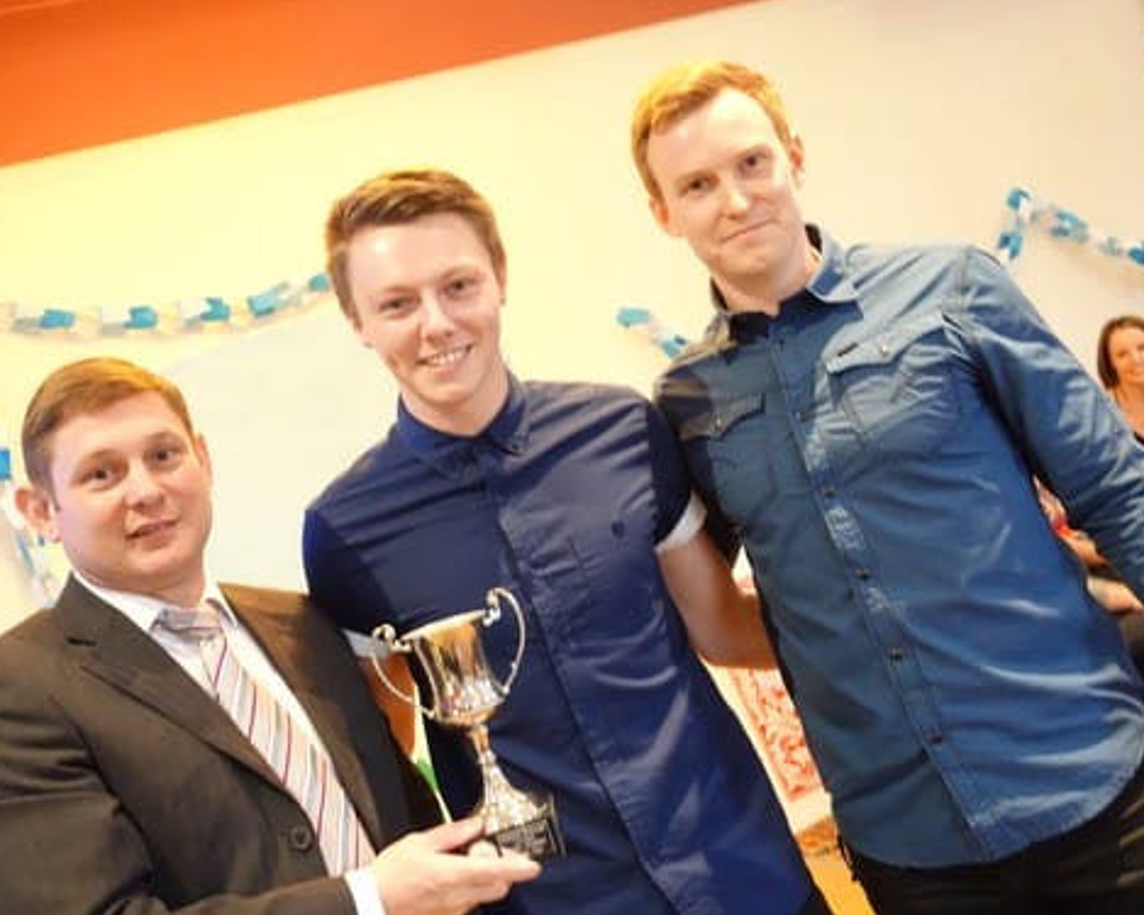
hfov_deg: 43.7
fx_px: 1422
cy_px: 471
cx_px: 483
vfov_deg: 35.7
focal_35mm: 42
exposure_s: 1/10
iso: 3200
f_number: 2.8
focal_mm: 13.09
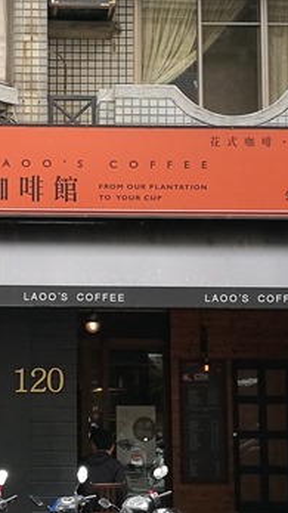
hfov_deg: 14.0
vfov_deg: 24.7
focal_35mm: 86
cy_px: 266
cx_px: 56
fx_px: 1168
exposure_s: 1/120
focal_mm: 4.5
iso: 80
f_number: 2.2
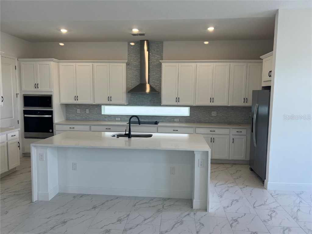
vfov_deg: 53.1
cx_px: 156
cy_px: 117
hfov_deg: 67.3
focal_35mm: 26
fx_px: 234
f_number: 1.5
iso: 50
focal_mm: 5.7
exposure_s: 1/120
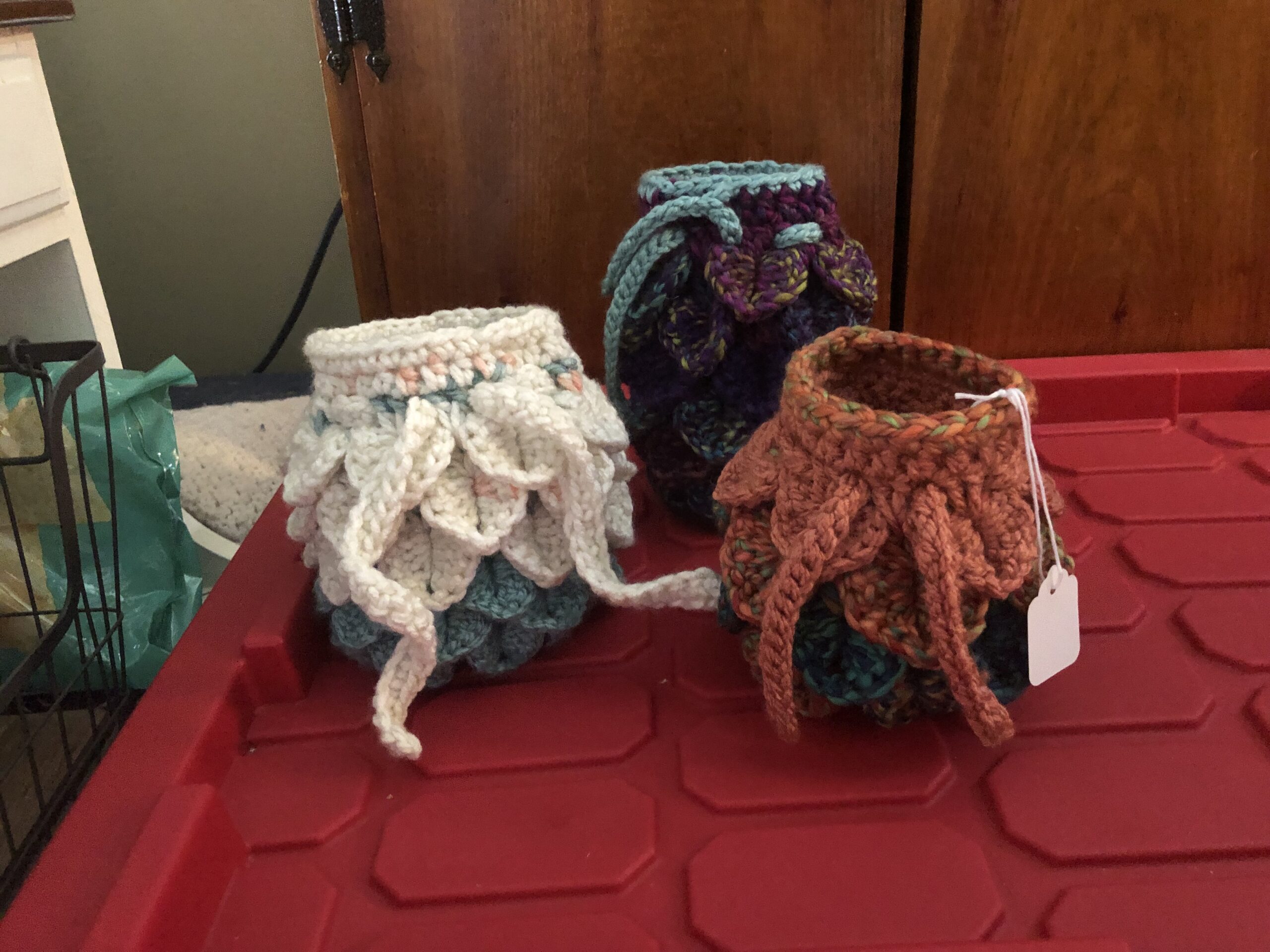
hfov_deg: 63.4
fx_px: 1027
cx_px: 635
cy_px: 476
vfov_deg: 49.7
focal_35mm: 28
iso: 125
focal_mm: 3.99
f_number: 1.8
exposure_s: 1/4
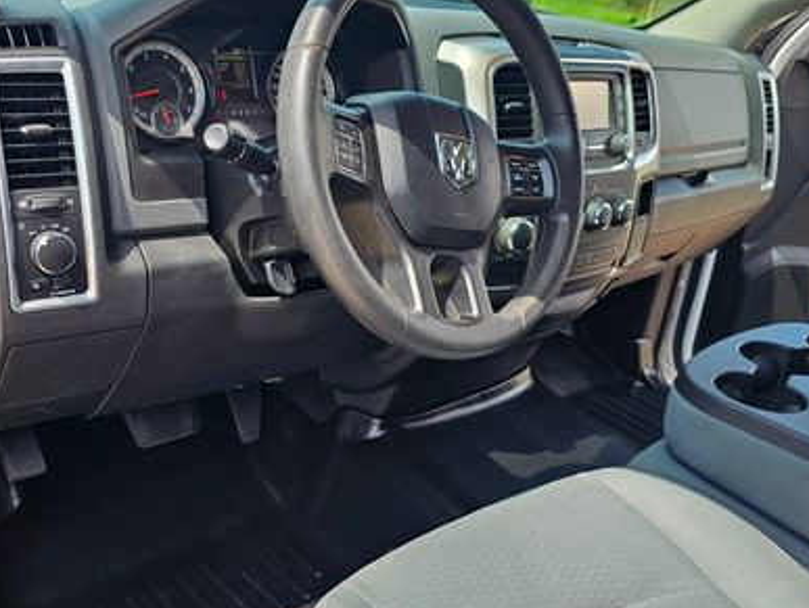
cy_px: 297
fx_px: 889
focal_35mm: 38
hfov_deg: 48.8
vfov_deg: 37.8
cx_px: 360
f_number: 1.7
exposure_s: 1/377
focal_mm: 6.3
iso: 20
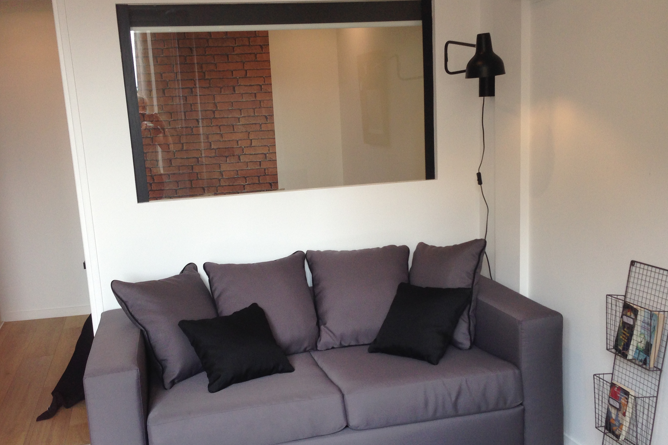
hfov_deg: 46.4
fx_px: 779
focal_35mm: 42
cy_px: 270
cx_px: 327
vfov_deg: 31.8
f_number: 2.4
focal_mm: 4.12
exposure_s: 1/60
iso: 64
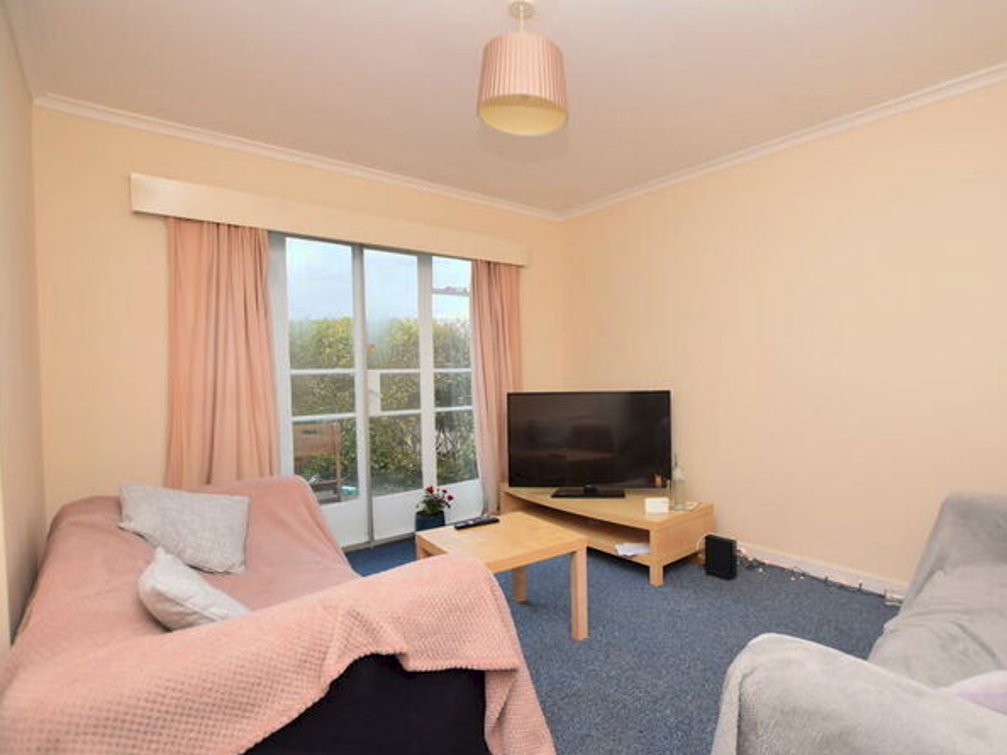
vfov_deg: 74.7
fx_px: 494
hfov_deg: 90.2
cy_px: 381
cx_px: 590
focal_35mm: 17
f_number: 4
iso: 100
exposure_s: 1/60
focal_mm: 10
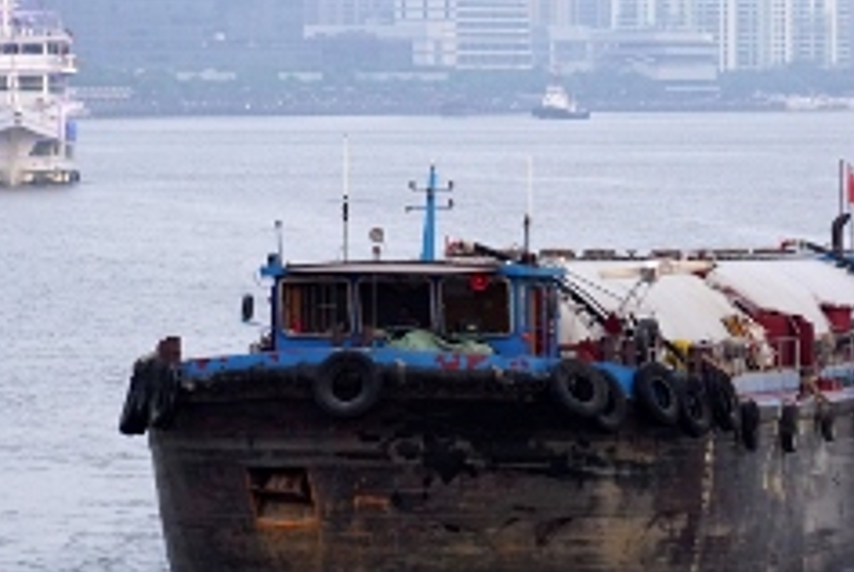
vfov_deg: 4.0
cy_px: 215
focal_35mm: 343
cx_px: 445
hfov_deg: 6.0
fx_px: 8143
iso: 1250
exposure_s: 1/250
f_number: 5.6
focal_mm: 135
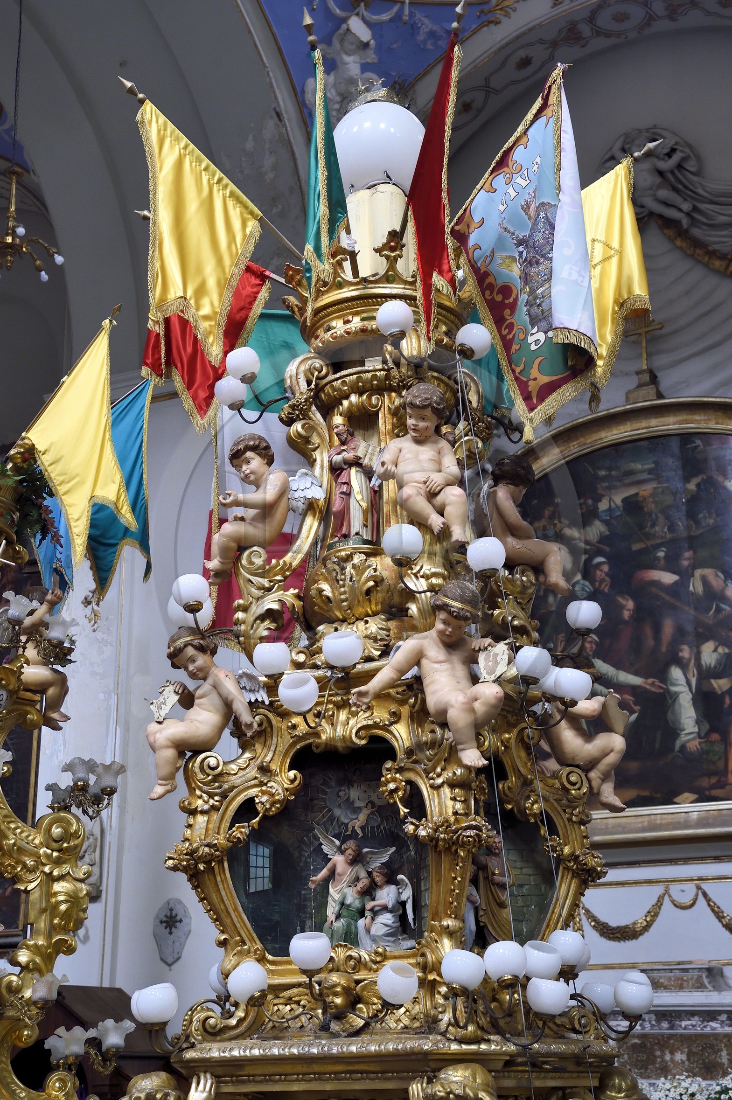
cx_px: 367
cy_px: 554
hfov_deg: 26.4
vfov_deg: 38.9
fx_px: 1557
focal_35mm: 51
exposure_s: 1/50
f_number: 6.3
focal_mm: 50
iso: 1600
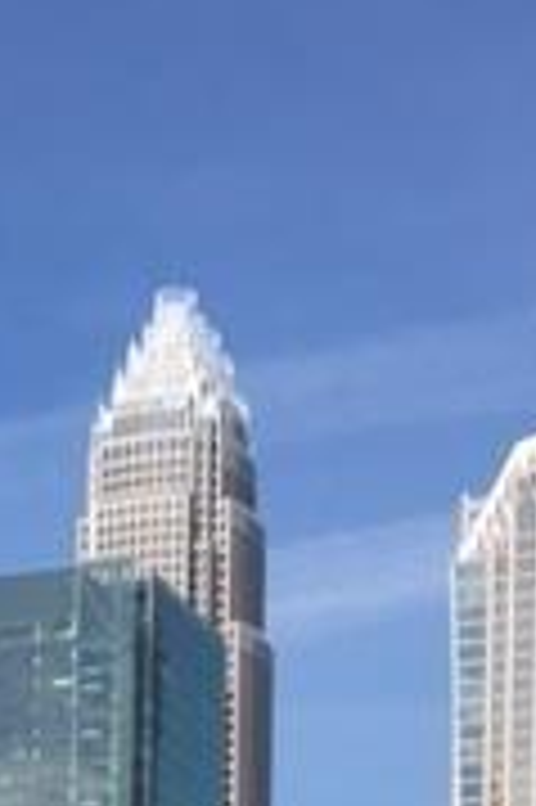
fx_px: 2416
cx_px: 90
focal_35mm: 108
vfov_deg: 16.5
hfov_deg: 12.6
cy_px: 1342
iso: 32
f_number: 2.2
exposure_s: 1/2326
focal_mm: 4.15
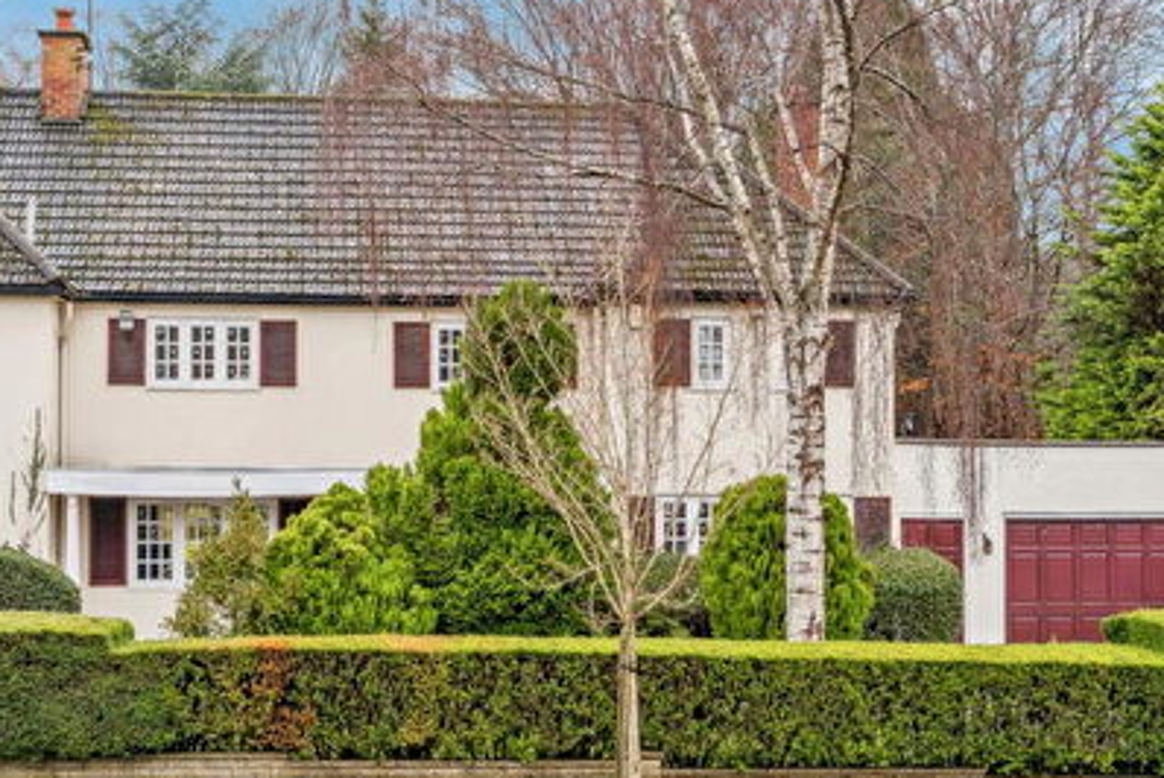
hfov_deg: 34.4
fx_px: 1877
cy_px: 475
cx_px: 503
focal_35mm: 58
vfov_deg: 23.4
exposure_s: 1/50
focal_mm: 33
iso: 320
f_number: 4
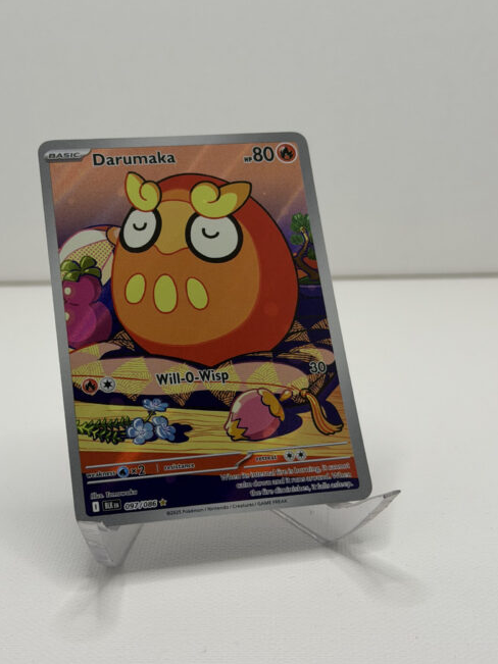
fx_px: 1132
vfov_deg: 32.7
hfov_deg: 24.8
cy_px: 315
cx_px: 207
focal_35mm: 59
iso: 64
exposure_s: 1/119
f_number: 1.78
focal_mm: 6.76
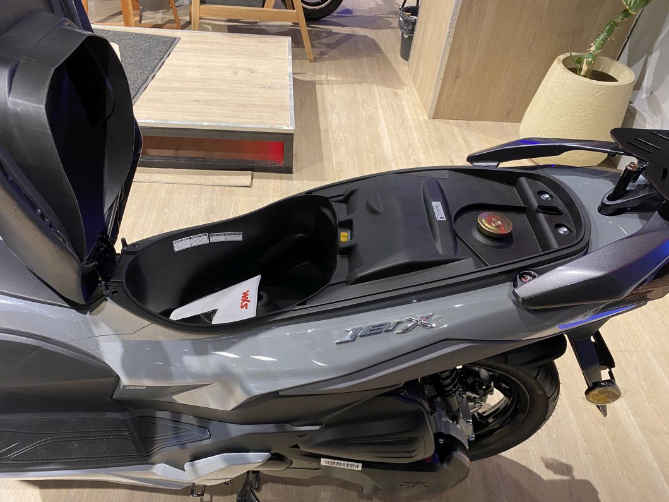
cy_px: 251
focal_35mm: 26
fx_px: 502
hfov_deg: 67.3
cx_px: 334
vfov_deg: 53.1
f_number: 1.8
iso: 125
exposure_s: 1/50
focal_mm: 4.25
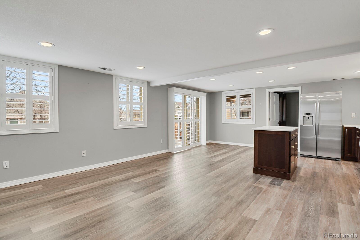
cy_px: 120
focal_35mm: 17
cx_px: 180
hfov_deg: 93.3
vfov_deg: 70.4
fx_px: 170
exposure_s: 1/20
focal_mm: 17
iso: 2200
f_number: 8
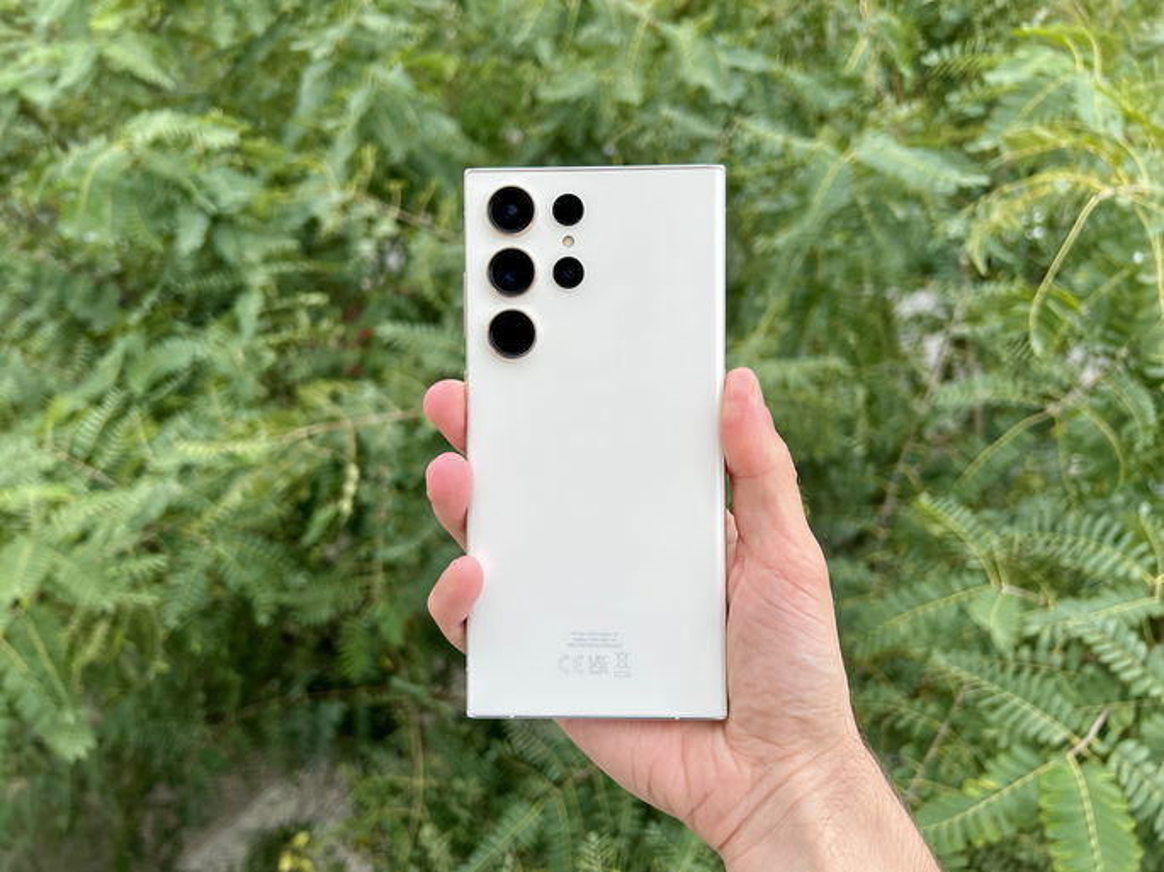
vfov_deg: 53.0
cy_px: 436
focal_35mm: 26
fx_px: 874
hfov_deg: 67.3
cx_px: 582
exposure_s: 1/940
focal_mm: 5.7
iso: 50
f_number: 1.5
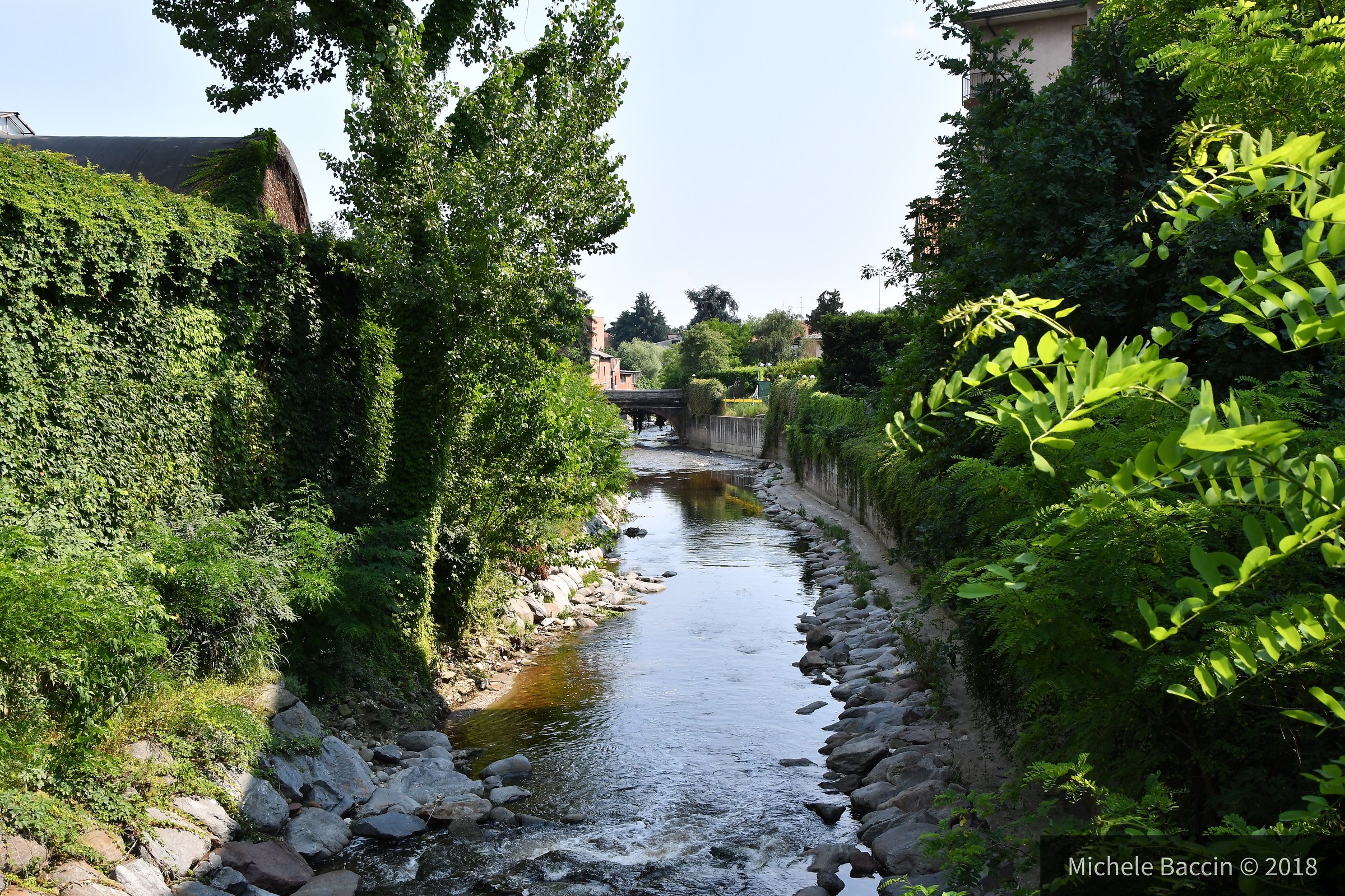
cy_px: 448
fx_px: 1457
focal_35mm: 39
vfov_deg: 34.2
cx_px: 672
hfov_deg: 49.6
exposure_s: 1/500
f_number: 9
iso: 500
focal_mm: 26
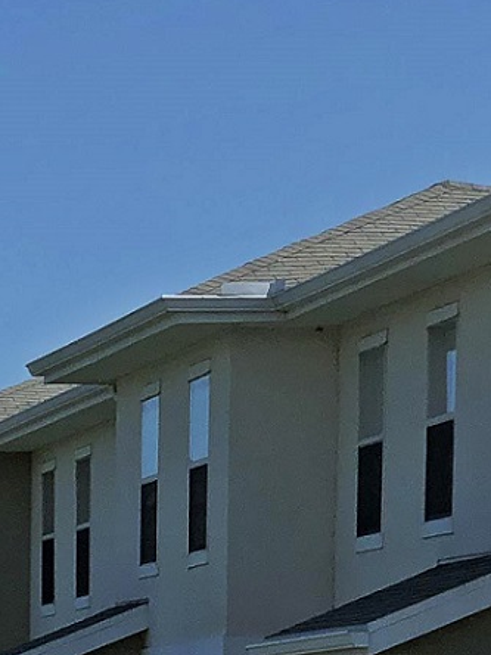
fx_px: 4690
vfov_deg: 7.8
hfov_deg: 5.8
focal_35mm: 248
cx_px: -505
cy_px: 1143
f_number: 2.4
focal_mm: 6
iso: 16
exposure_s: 1/2183
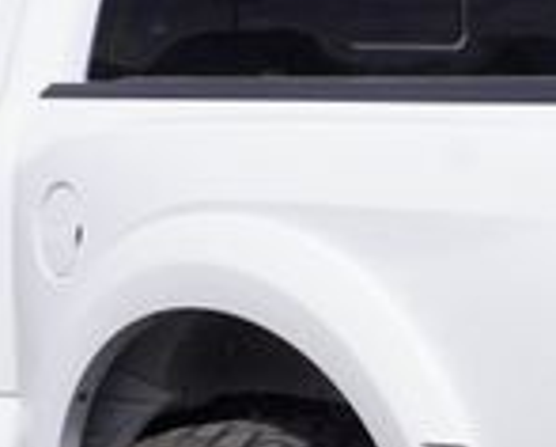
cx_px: 359
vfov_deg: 11.4
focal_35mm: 135
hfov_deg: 14.2
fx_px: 2224
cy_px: 379
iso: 100
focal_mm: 22
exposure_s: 1/250
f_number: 10
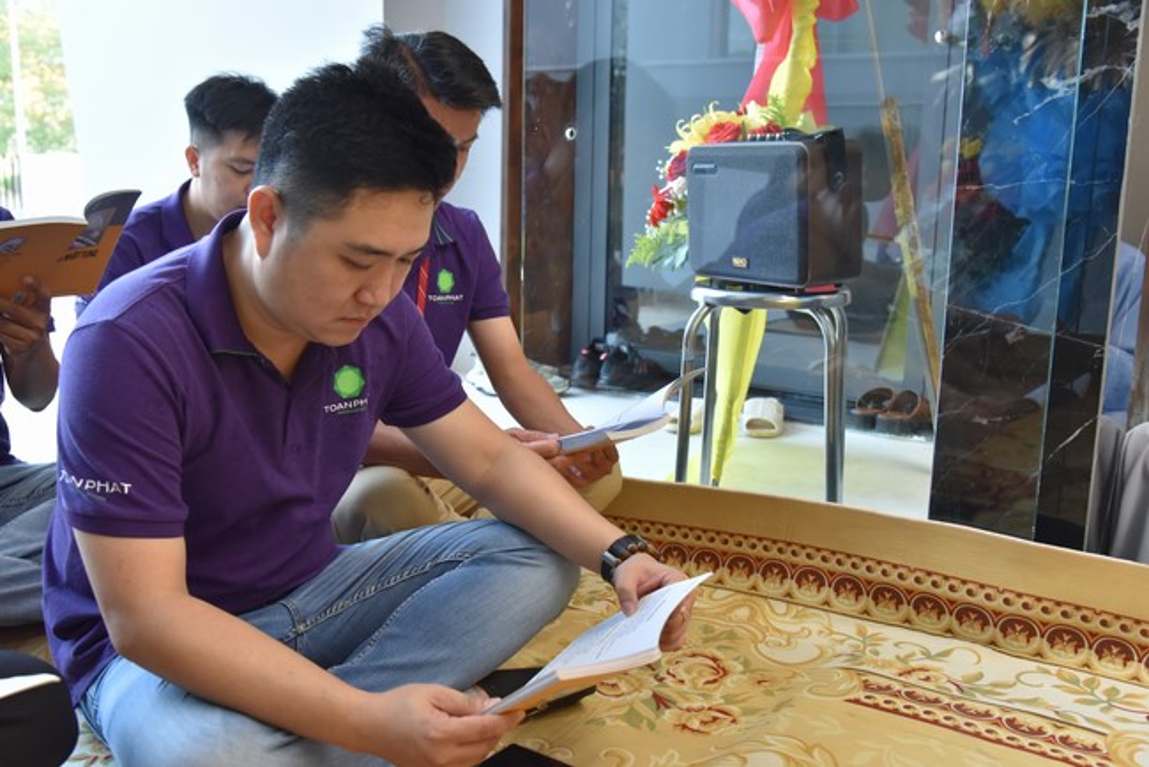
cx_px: 574
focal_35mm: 35
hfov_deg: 54.4
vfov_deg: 37.9
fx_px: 1118
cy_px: 384
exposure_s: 1/100
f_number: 5
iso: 1600
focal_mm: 35
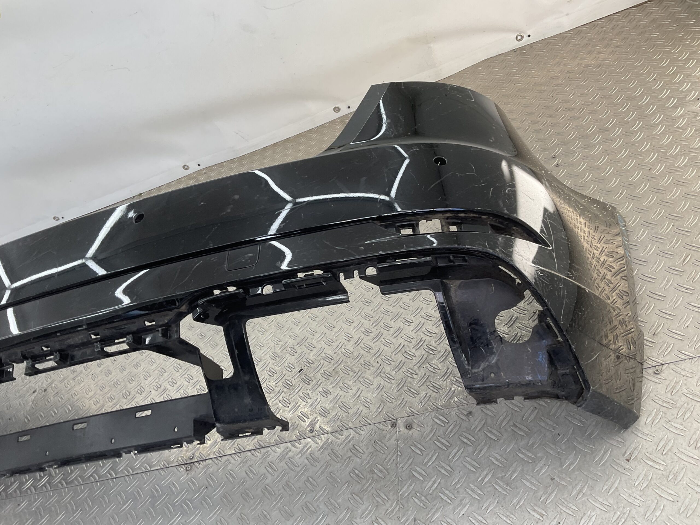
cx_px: 350
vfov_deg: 48.2
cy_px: 262
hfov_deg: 61.7
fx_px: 586
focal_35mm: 29
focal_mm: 3
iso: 20
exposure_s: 1/120
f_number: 1.8
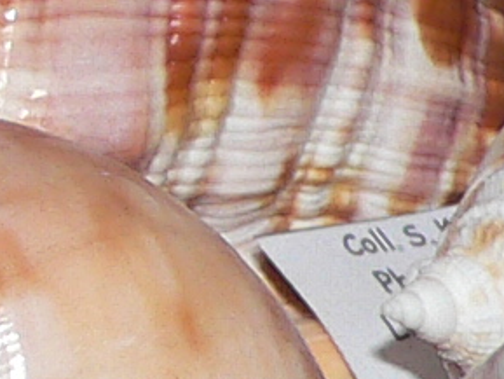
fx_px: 3554
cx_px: -579
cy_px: -91
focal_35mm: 244
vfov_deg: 6.1
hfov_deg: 7.7
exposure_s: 1/60
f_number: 2.8
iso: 100
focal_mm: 4.6
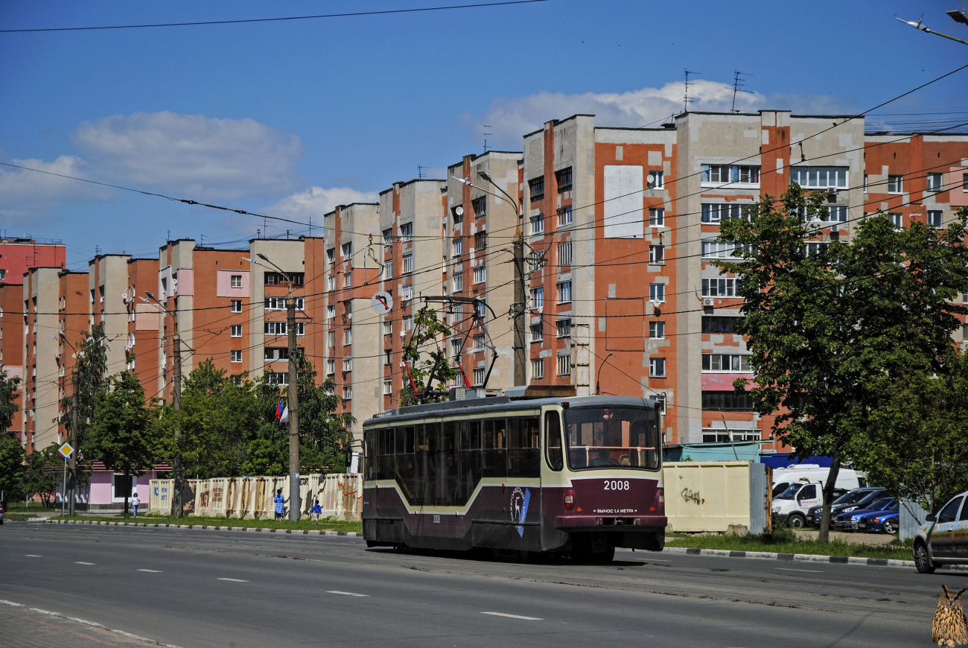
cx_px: 484
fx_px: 3028
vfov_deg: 12.2
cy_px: 324
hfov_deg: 18.2
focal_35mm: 112
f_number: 5.3
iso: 100
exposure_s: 1/1600
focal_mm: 75
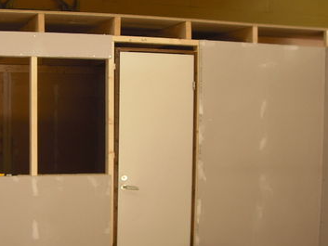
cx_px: 65
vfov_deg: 21.9
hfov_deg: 28.3
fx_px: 635
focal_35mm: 67
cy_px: 147
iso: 100
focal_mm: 6.2
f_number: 2.7
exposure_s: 1/15
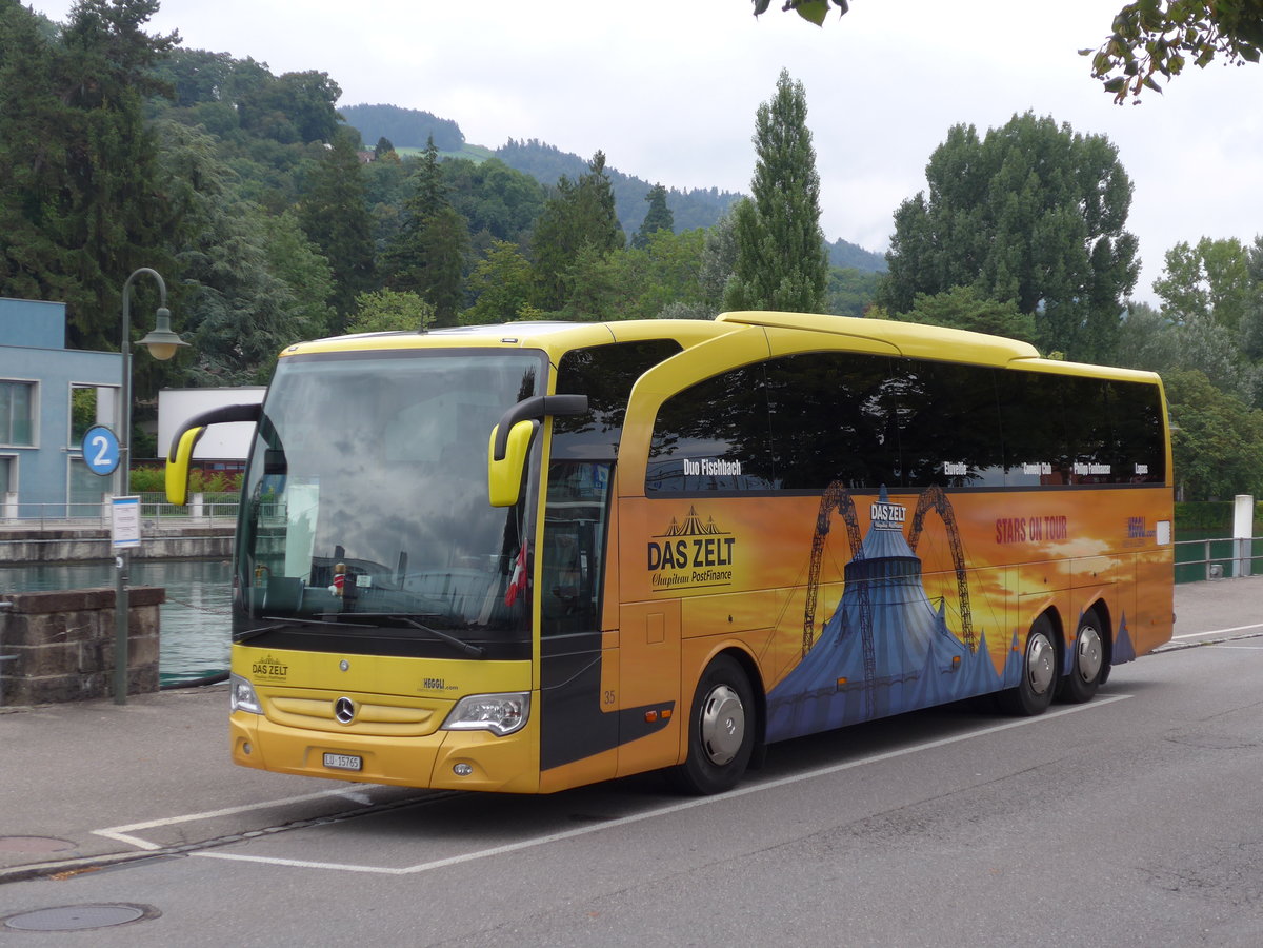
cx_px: 632
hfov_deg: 32.7
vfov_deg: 24.8
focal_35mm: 59
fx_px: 2153
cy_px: 474
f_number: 3.5
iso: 80
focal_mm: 12
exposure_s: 1/80
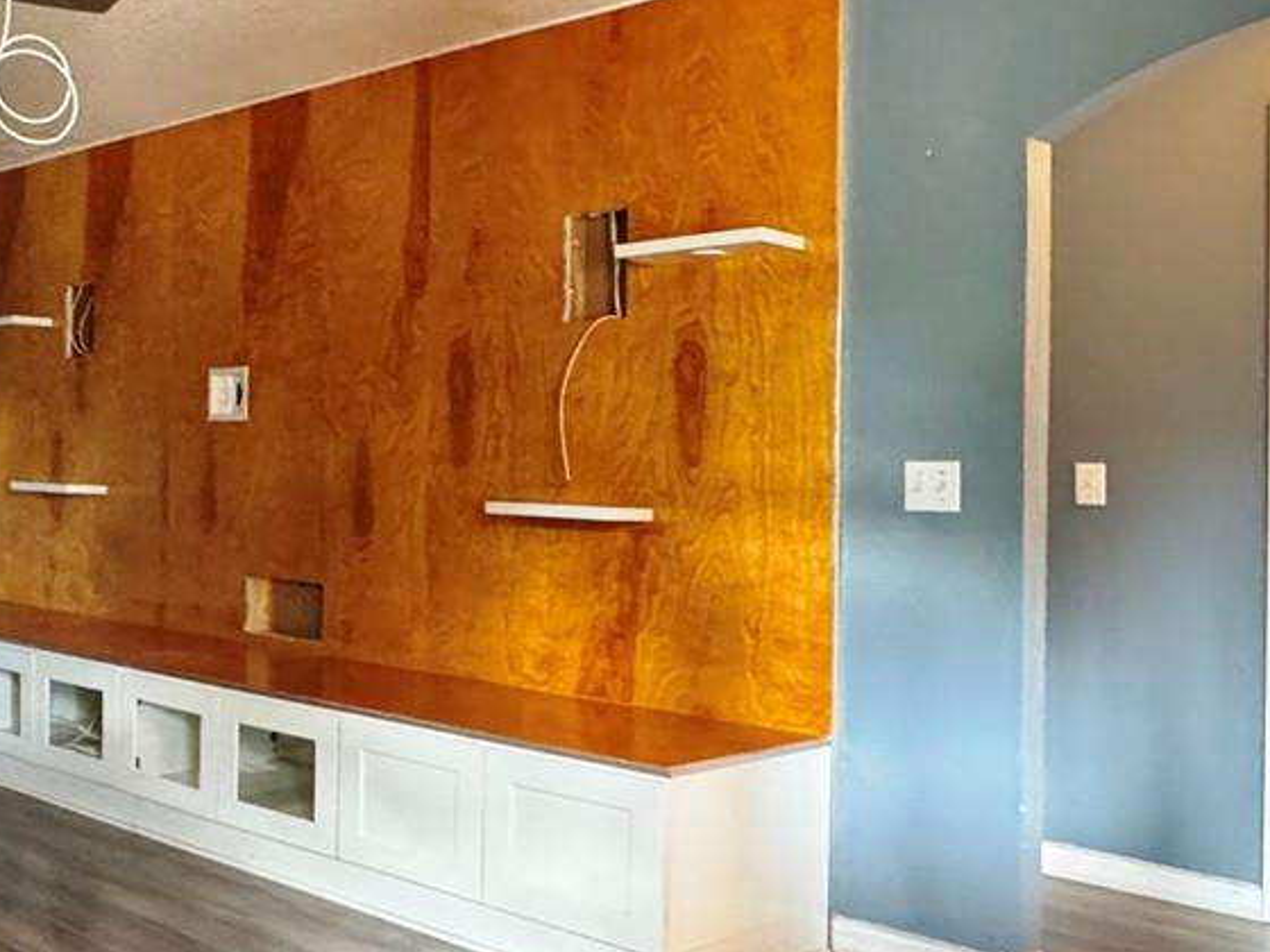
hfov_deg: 41.5
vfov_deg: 35.9
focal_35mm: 40
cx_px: 36
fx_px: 1468
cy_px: 447
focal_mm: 2.22
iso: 1250
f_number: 2.2
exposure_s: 1/30
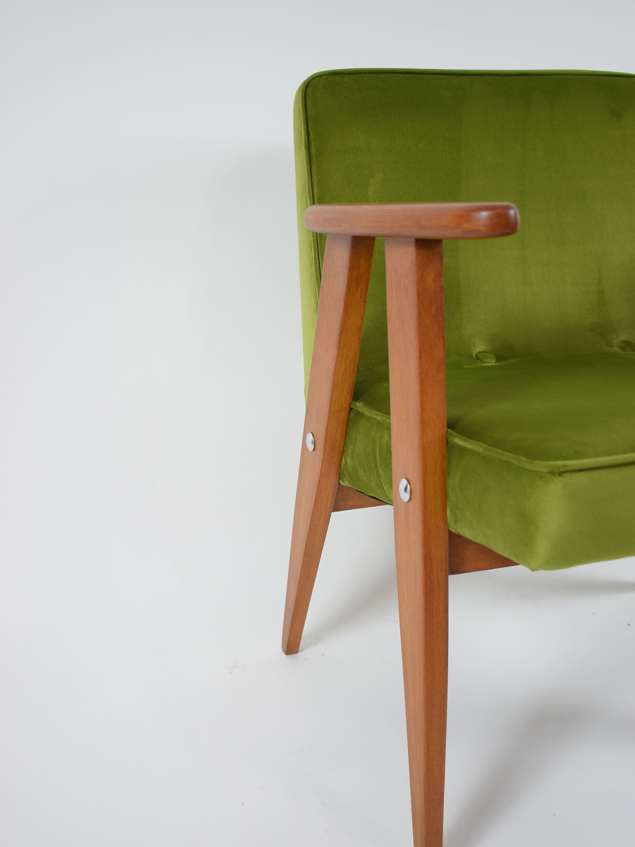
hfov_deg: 33.6
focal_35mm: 43
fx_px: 1052
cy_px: 472
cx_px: 324
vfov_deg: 43.8
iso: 100
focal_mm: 26
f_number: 4
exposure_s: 1/20
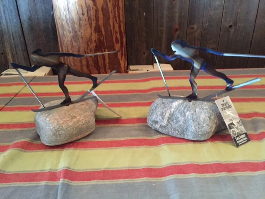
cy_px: 100
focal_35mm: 29
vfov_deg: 48.2
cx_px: 132
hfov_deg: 61.7
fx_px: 222
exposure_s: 1/15
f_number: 2.2
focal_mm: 4.15
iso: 400
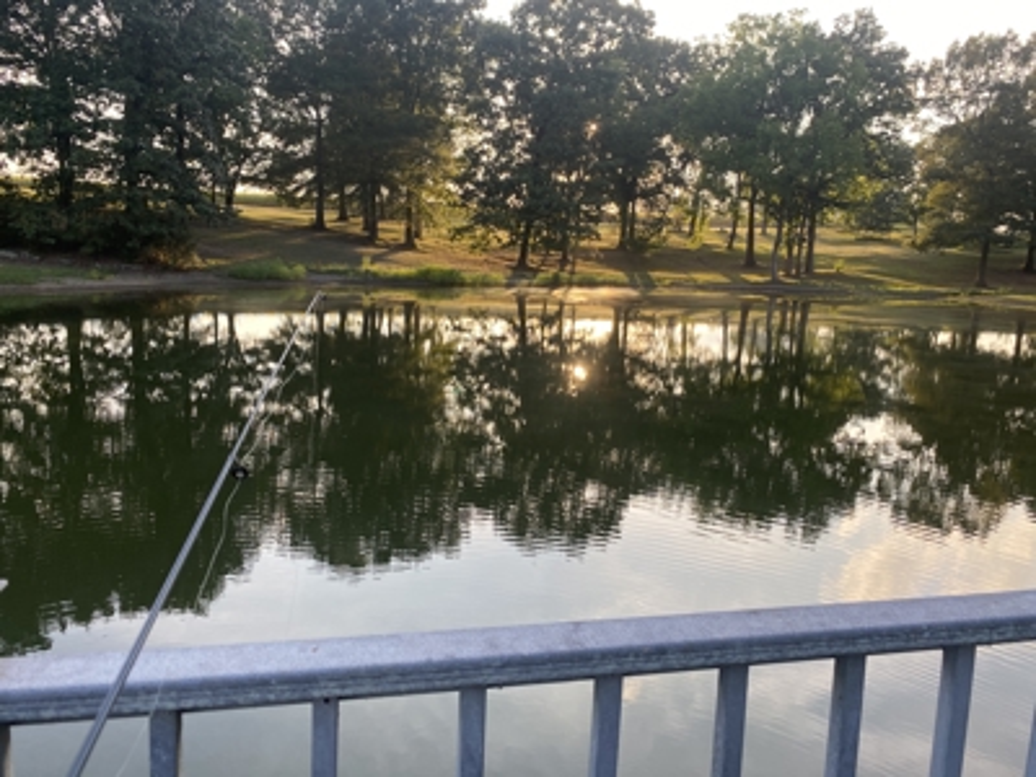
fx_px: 778
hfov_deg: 67.3
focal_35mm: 26
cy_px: 388
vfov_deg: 53.1
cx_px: 518
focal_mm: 4.25
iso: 32
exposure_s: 1/291
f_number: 1.8
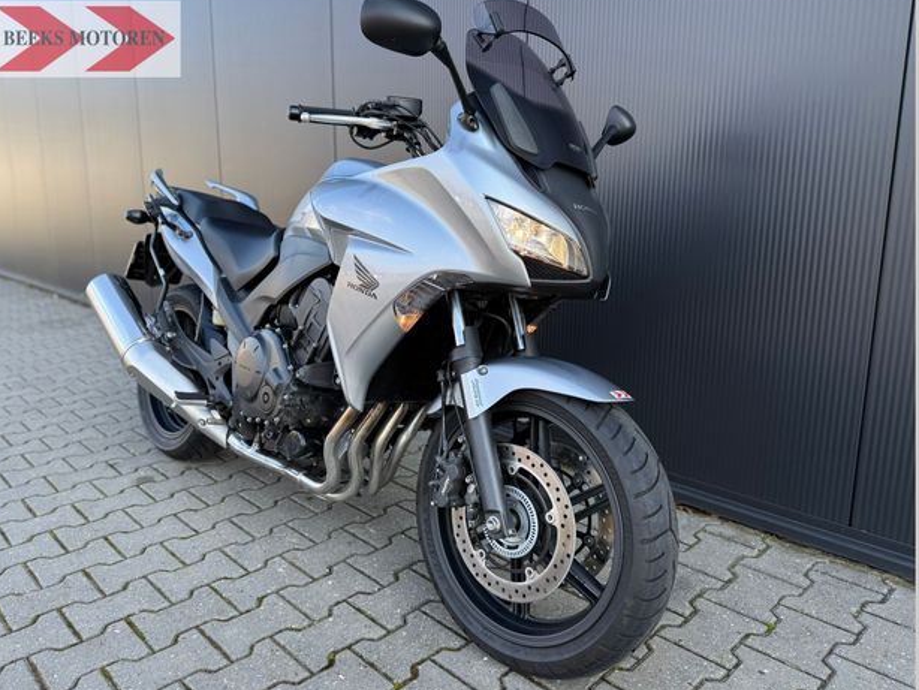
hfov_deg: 69.3
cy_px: 337
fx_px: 664
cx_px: 442
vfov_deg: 54.9
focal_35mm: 25
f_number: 1.78
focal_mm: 6.76
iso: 100
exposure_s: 1/563
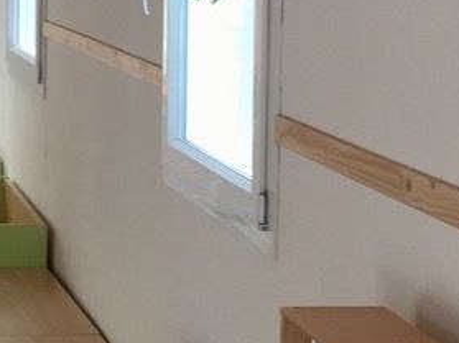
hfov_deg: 14.6
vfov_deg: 11.0
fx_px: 1763
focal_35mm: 133
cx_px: -3
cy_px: 5
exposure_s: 1/50
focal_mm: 4.15
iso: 25
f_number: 2.2
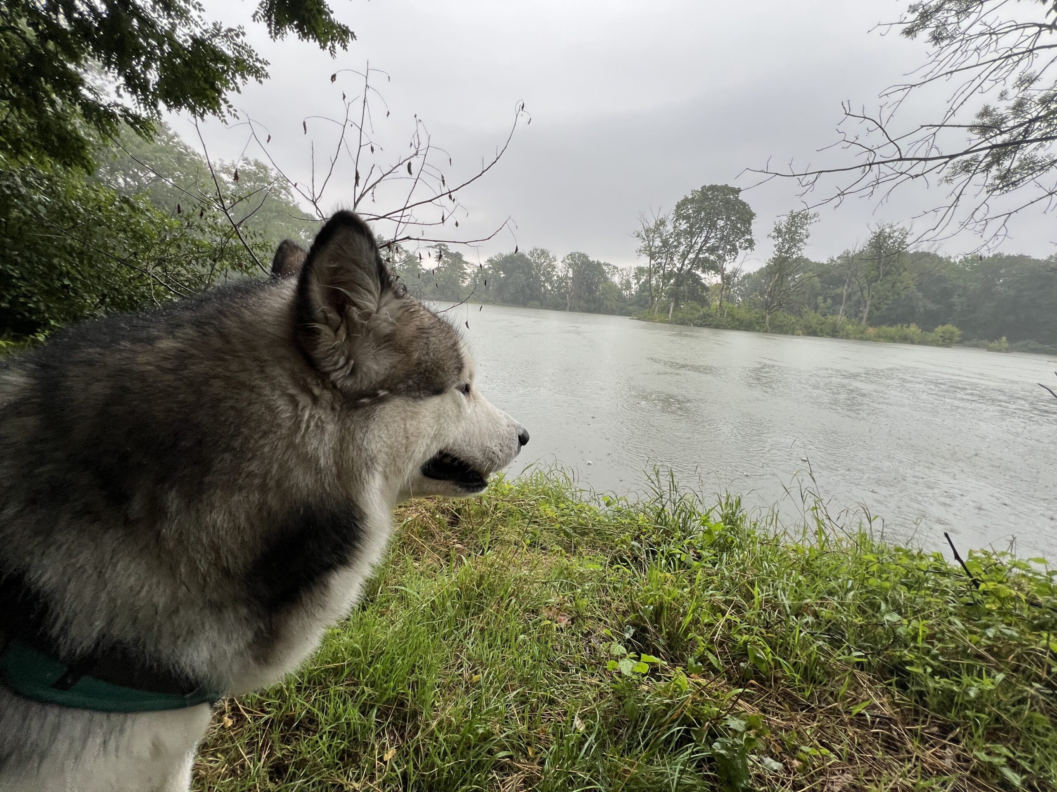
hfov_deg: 106.2
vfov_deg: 89.9
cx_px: 528
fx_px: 397
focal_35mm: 13
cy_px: 396
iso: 50
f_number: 1.8
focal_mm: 1.57
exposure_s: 1/99
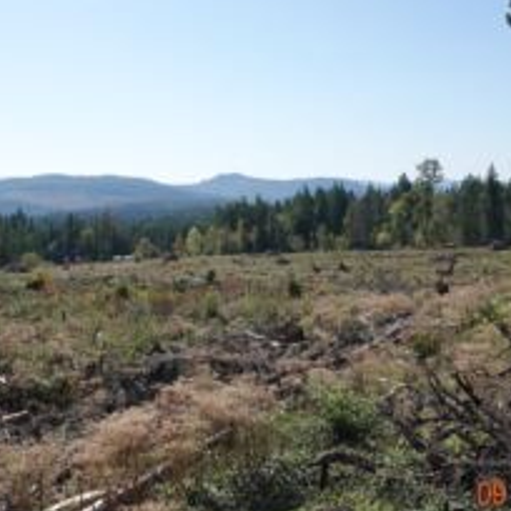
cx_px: 193
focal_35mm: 40
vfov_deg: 41.8
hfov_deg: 41.6
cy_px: 227
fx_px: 668
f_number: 4
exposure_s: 1/800
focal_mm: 8.8
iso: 100
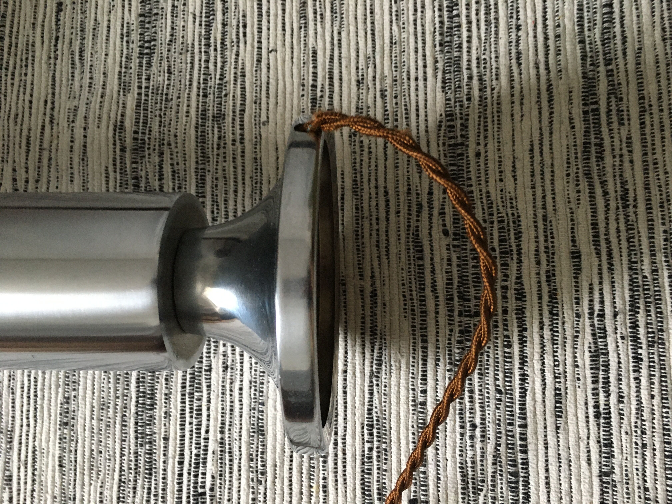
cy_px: 252
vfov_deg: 48.2
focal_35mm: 29
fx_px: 563
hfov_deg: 61.7
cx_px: 336
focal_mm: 4.15
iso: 200
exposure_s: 1/20
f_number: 2.2
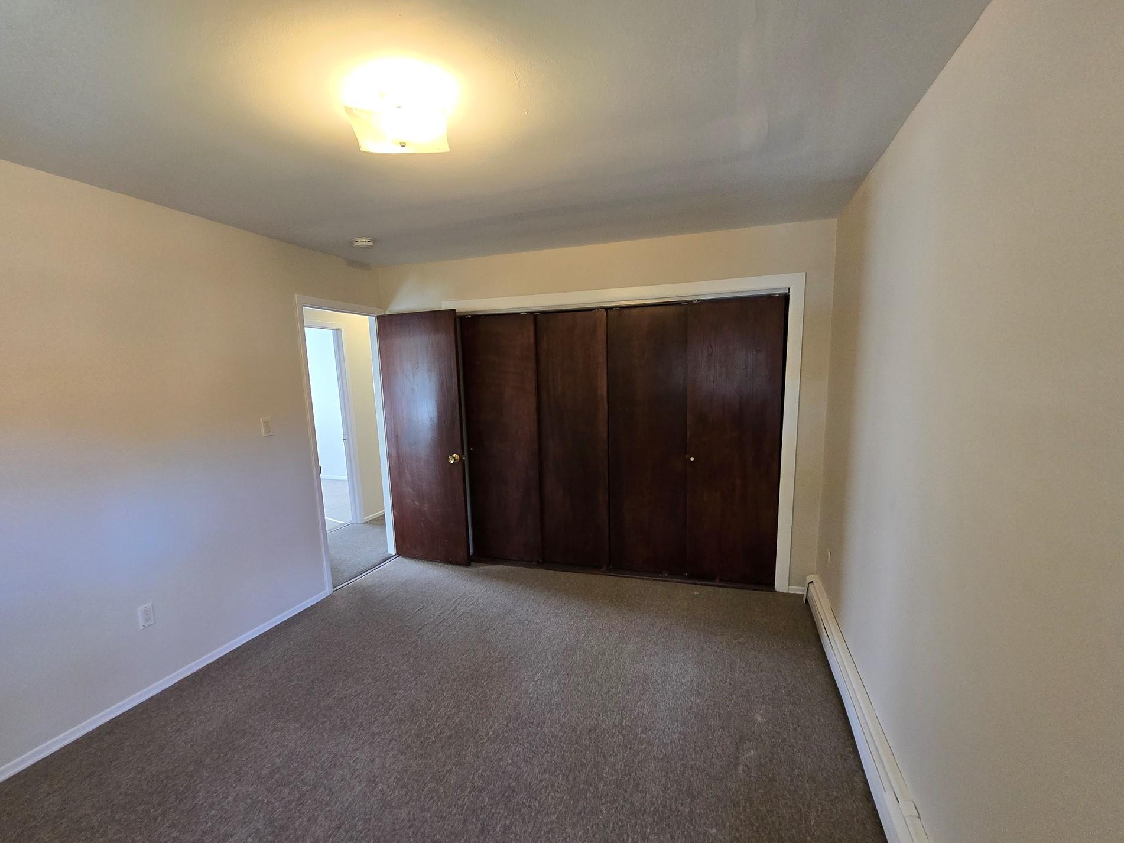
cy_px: 449
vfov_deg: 85.5
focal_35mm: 14
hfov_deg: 102.1
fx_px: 455
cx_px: 572
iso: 500
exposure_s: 1/60
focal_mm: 2.2
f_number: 2.2
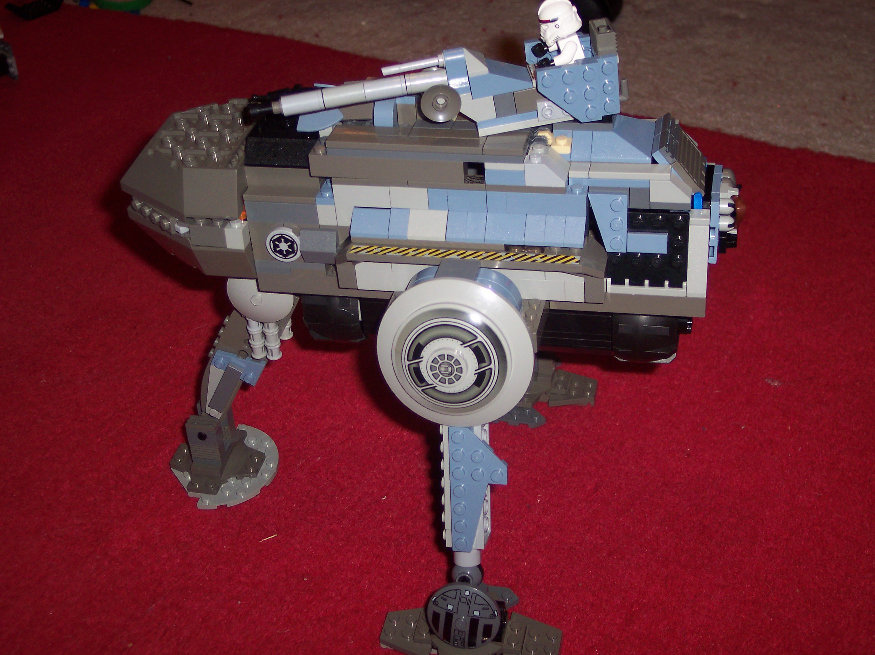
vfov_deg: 28.5
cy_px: 328
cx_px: 438
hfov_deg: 37.5
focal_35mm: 51
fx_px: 1288
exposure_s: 1/30
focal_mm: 10.7
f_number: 3.4
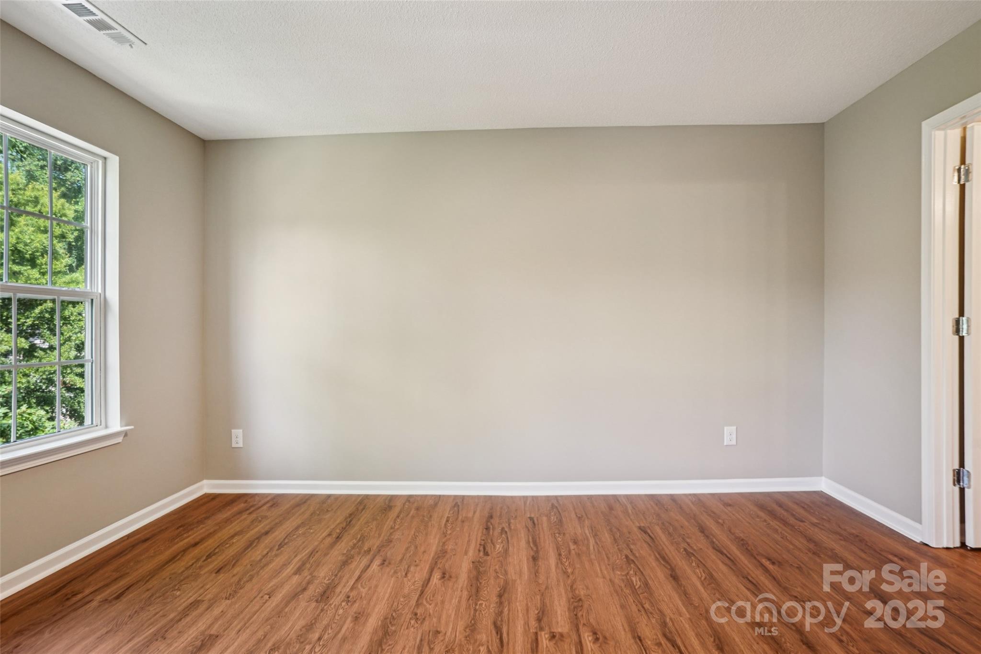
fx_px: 490
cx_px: 490
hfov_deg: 90.0
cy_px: 327
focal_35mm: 18
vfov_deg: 67.4
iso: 400
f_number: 8
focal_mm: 18
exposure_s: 1/20
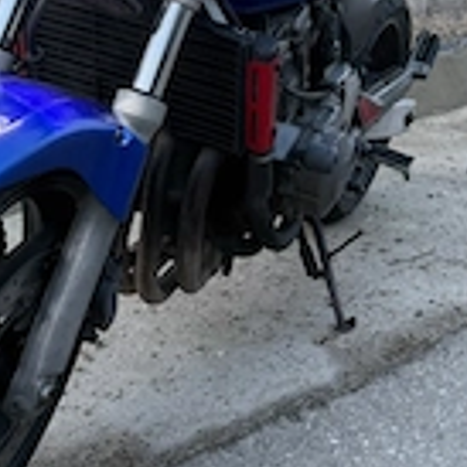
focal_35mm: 62
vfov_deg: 26.7
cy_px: 44
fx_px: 946
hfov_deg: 27.7
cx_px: 239
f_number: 1.78
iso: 200
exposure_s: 1/109
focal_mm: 6.76
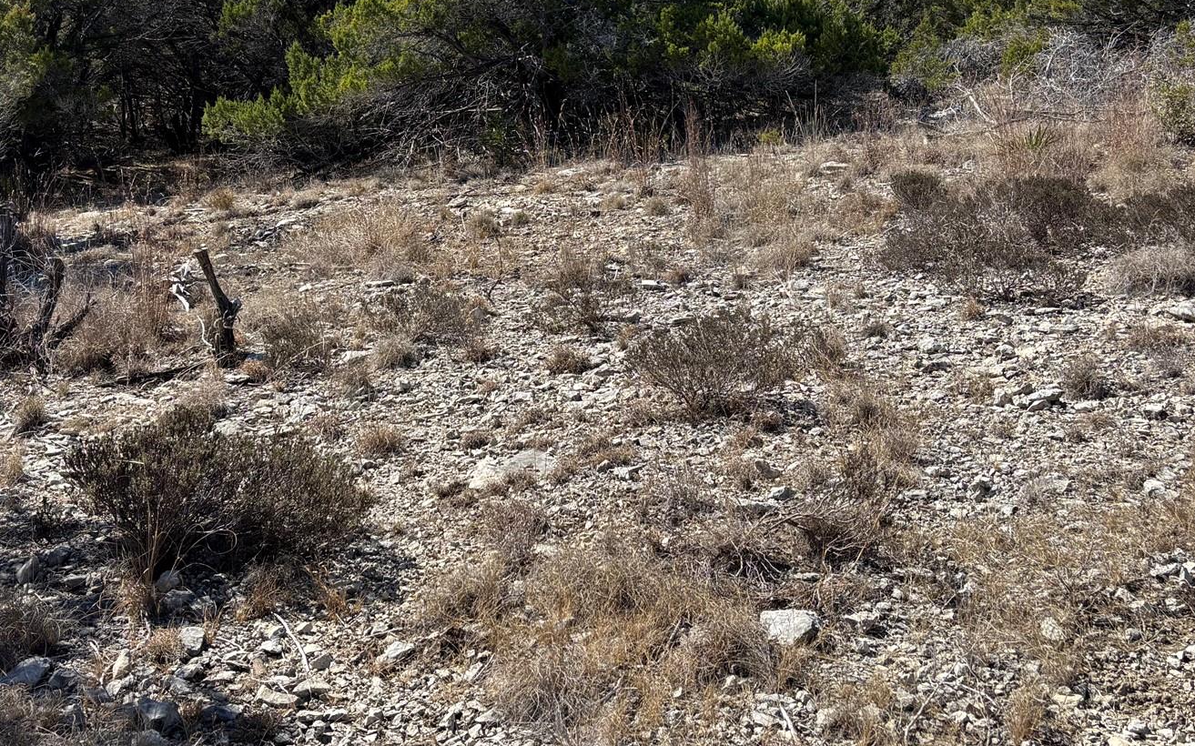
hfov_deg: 46.0
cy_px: 193
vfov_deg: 29.4
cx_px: 495
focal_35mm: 43
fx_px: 1400
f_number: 1.6
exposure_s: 1/2151
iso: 50
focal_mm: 5.96
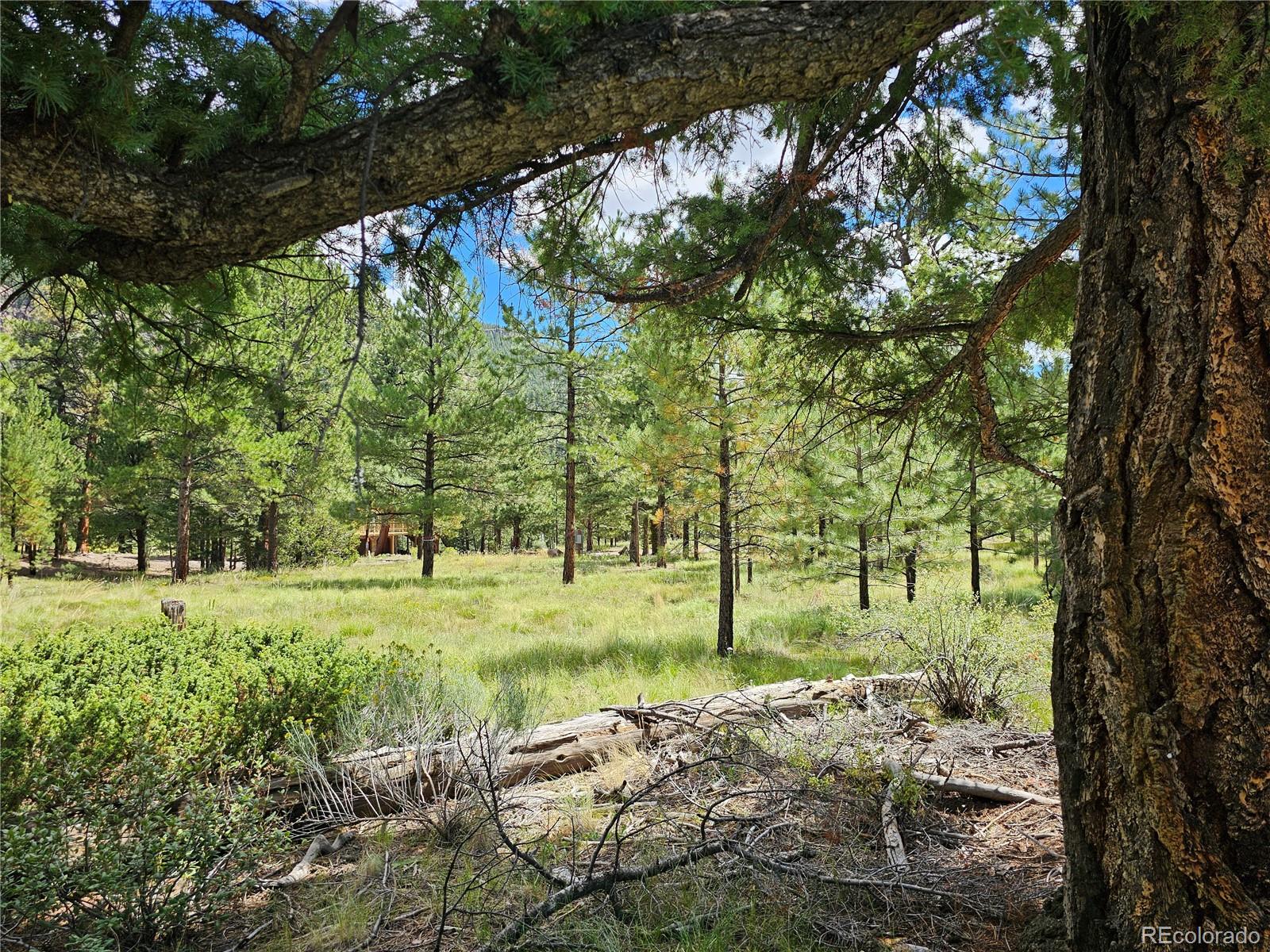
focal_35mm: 23
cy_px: 476
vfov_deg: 58.9
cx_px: 635
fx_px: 844
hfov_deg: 73.9
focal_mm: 6.3
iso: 10
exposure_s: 1/273
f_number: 1.7
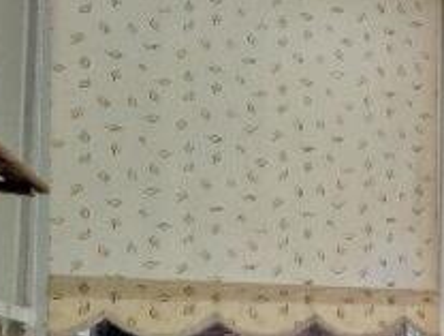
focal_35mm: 59
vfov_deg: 23.8
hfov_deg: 17.5
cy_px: 341
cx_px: 958
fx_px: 759
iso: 52
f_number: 1.7
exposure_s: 1/576
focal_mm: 2.02
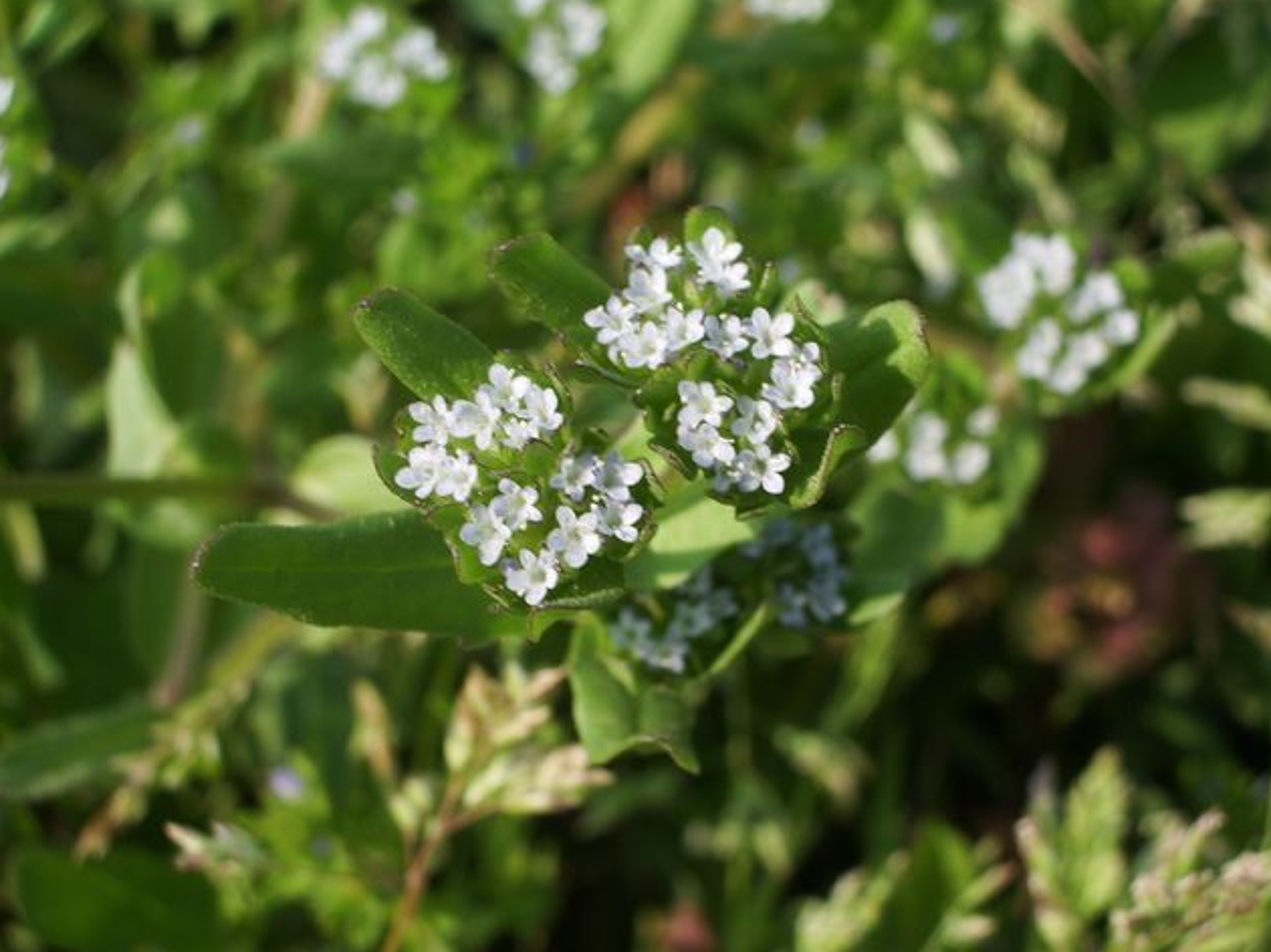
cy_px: 476
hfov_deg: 30.7
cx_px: 640
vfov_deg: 23.3
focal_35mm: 63
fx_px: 2312
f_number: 5.6
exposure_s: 1/160
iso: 50
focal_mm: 10.2
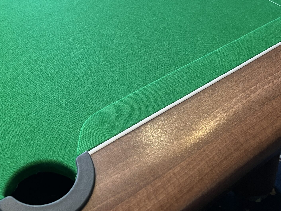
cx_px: 83
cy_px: 44
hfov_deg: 39.7
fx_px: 382
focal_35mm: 47
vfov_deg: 30.2
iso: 100
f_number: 1.5
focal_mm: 5.7
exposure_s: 1/50
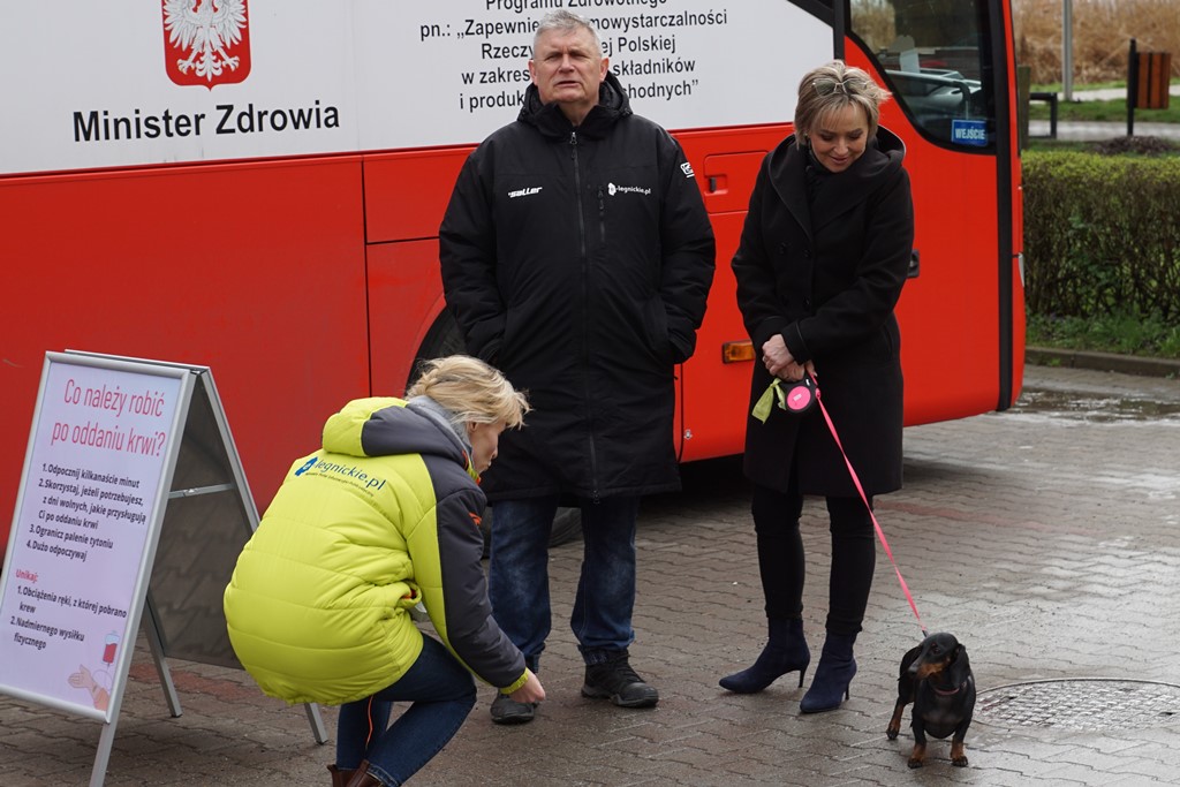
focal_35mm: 75
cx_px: 590
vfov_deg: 18.2
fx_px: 2459
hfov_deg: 27.0
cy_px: 394
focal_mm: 50
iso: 100
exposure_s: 1/250
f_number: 5
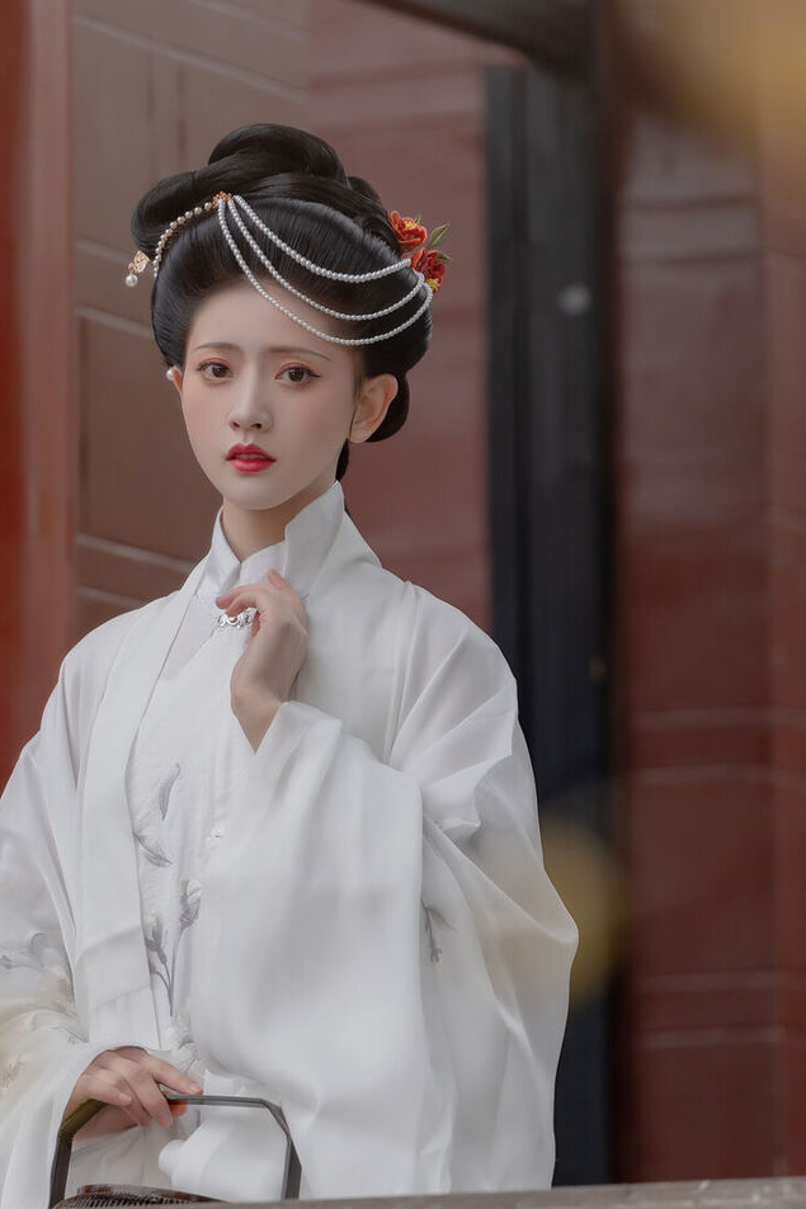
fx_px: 10380
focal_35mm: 309
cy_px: 691
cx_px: 246
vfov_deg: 6.7
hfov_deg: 4.4
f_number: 2.8
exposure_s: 1/500
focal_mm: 187
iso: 500
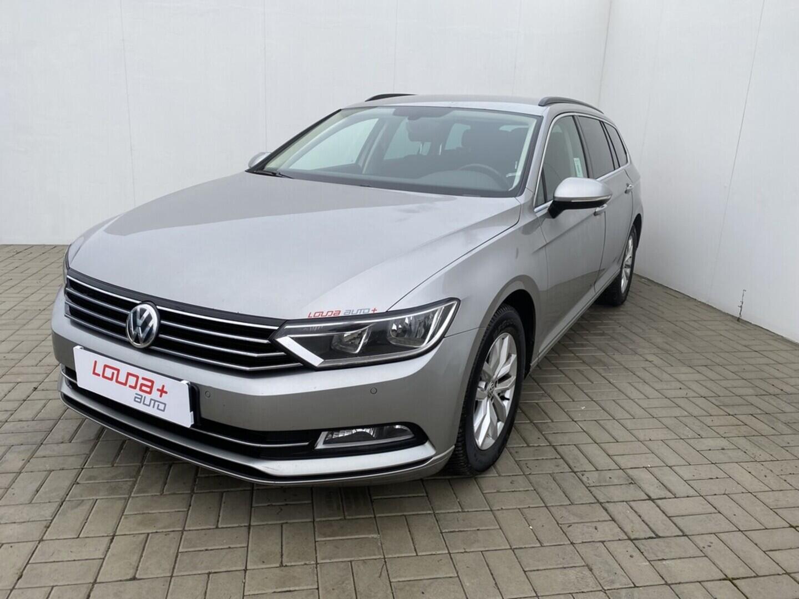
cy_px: 300
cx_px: 400
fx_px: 600
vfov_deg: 53.1
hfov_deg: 67.3
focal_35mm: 26
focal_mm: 4.25
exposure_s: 1/122
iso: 32
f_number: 1.8
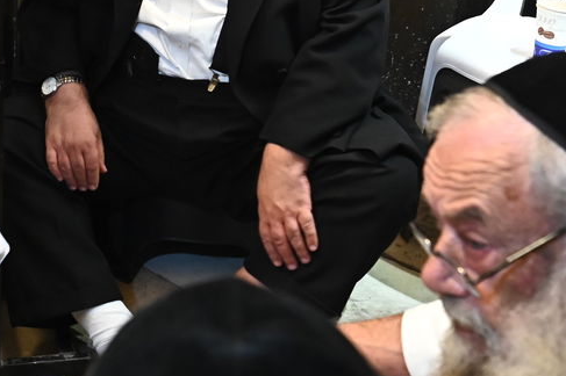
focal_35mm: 69
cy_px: -96
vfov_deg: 18.5
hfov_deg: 28.2
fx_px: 1084
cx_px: 59
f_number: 4.5
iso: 3200
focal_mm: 24
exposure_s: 1/125
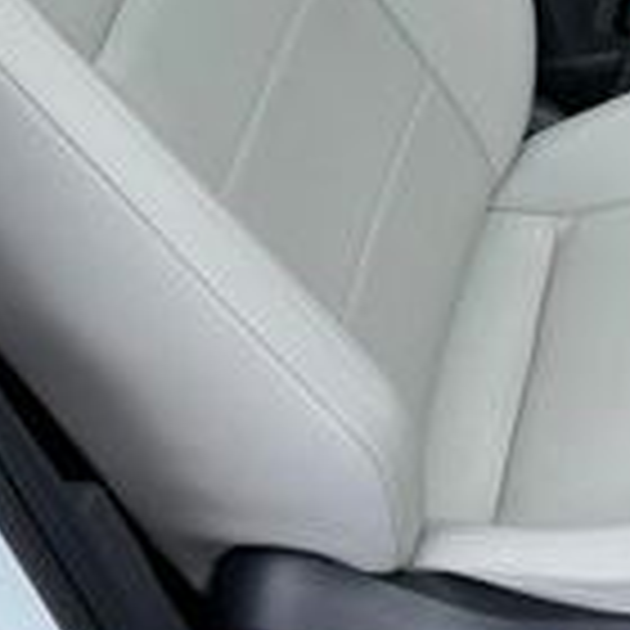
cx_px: 558
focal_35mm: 97
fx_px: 1997
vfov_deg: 17.4
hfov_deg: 17.7
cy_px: -22
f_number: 1.78
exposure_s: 1/1156
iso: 100
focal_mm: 6.76
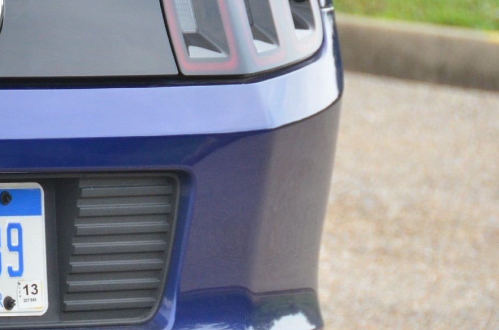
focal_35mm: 540
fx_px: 7469
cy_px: 84
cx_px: -178
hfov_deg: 3.8
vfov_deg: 2.5
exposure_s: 1/500
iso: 1000
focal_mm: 130
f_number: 5.6
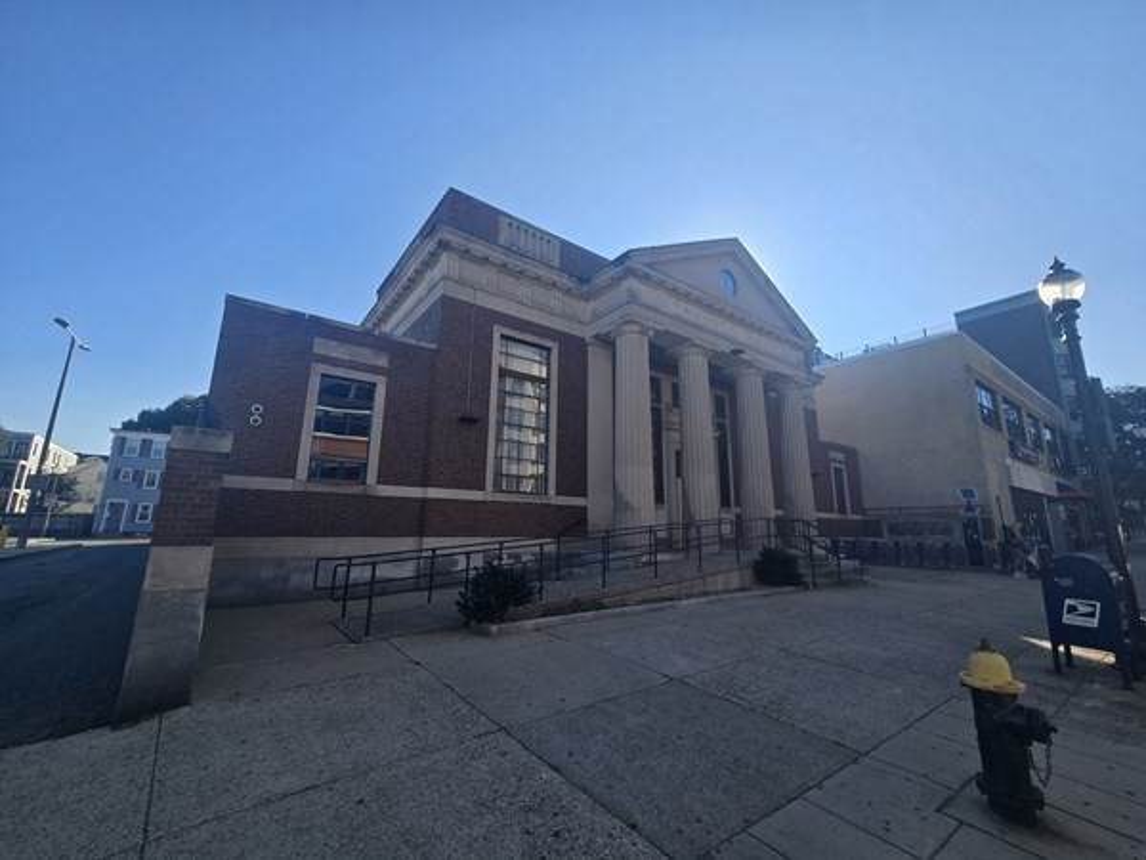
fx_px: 430
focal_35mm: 13
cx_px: 573
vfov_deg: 89.9
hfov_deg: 106.2
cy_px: 430
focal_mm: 2.2
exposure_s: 1/1148
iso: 50
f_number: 2.2
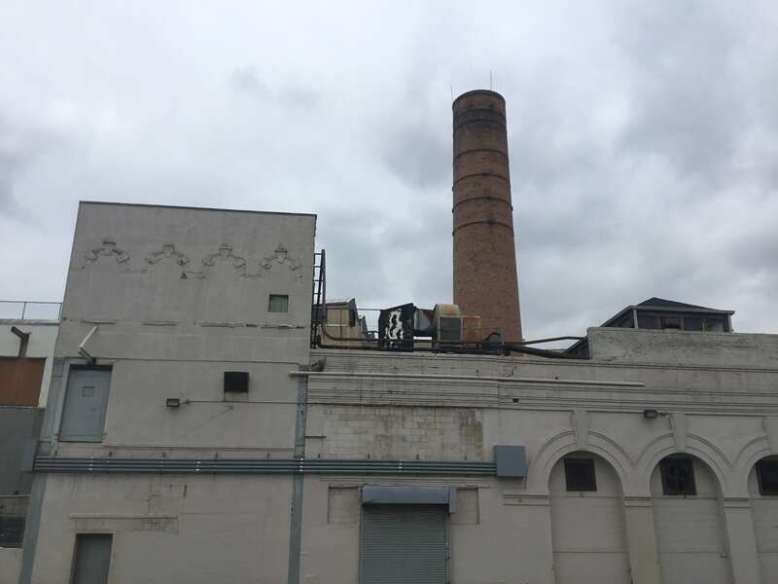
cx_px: 389
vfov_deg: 45.4
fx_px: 697
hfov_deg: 58.4
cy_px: 292
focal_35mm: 31
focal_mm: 3.3
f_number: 2.4
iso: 25
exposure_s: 1/627
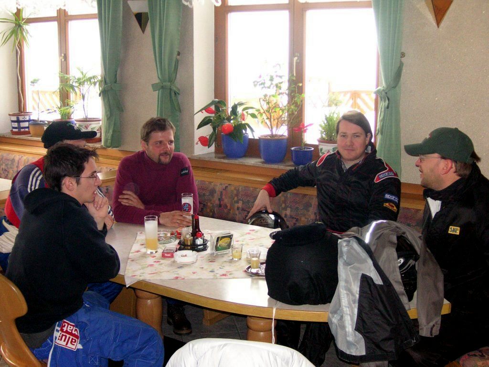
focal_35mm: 47
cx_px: 244
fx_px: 664
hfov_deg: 40.4
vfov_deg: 30.9
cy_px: 184
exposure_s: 1/60
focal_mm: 7.8
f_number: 3.3
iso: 160
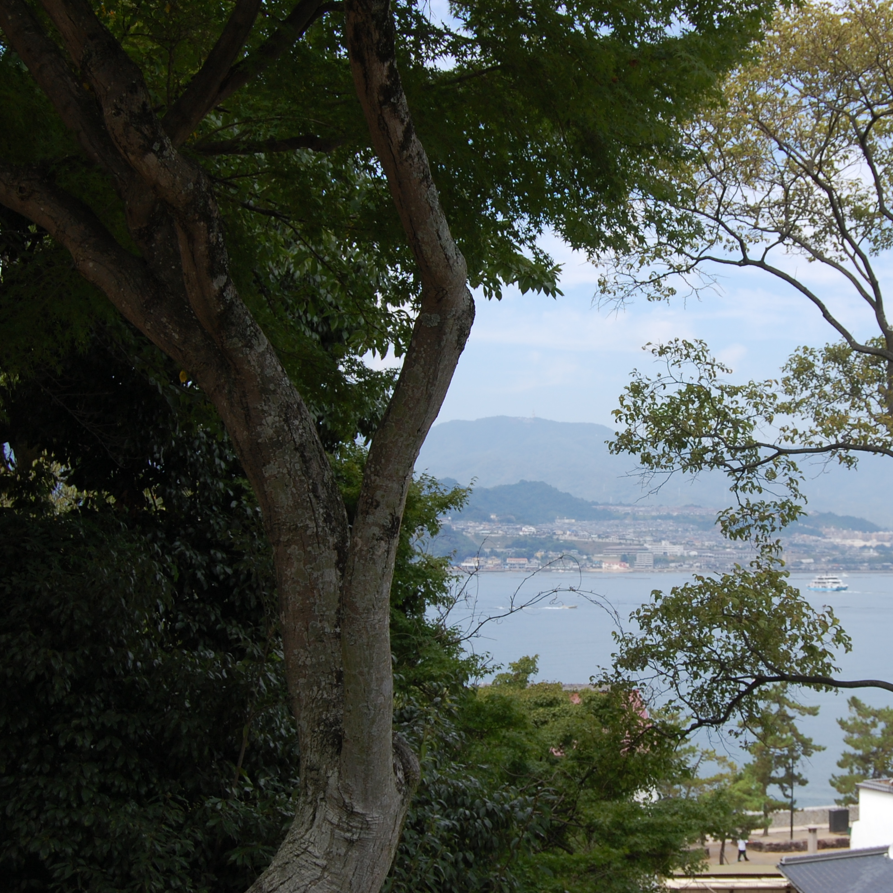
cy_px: 445
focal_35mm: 62
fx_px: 1810
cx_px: 603
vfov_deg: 27.7
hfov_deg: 27.5
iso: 200
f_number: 9
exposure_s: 1/320
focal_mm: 32
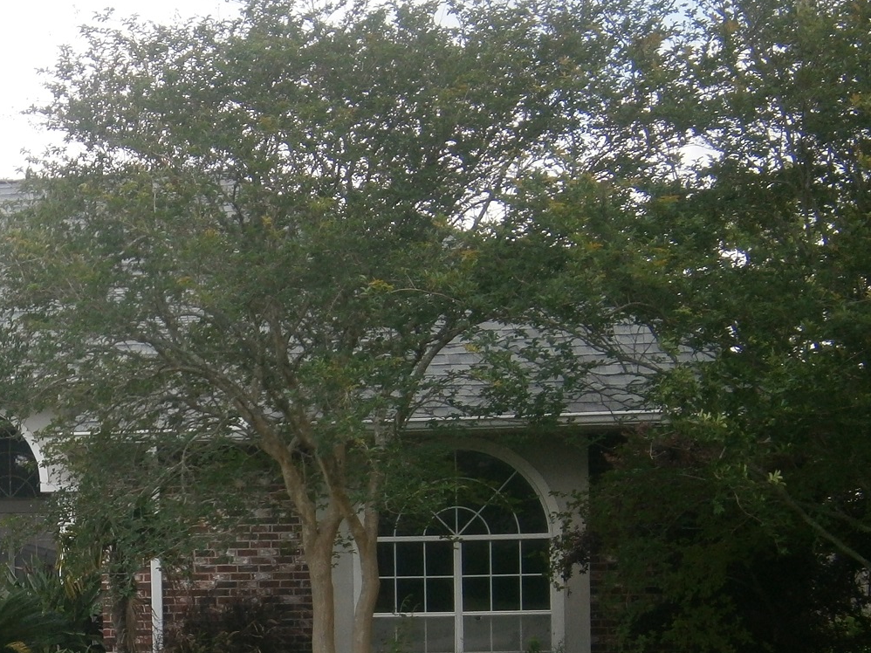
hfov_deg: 18.8
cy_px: 634
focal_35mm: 101
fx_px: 2541
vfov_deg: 14.4
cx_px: -51
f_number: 3.4
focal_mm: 8.3
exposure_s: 1/400
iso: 80
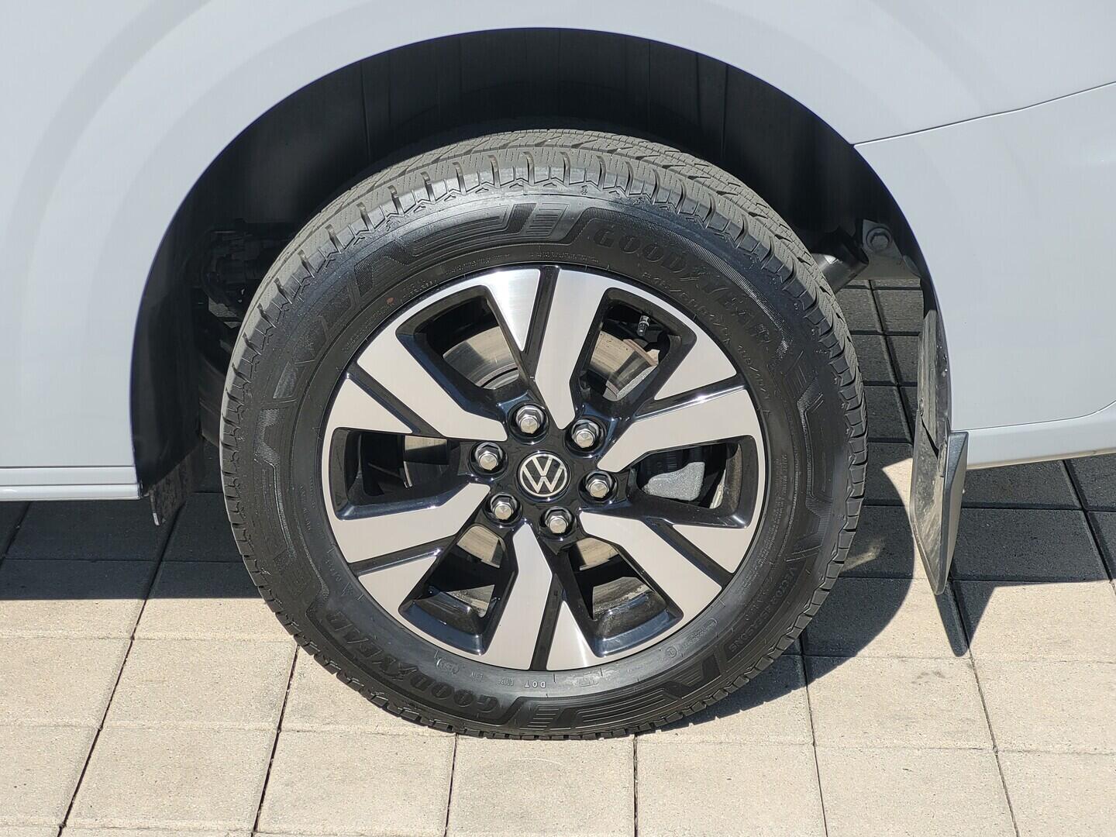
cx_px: 558
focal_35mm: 76
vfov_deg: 19.4
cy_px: 418
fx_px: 2450
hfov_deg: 25.7
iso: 25
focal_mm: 7.12
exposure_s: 1/690
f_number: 2.4
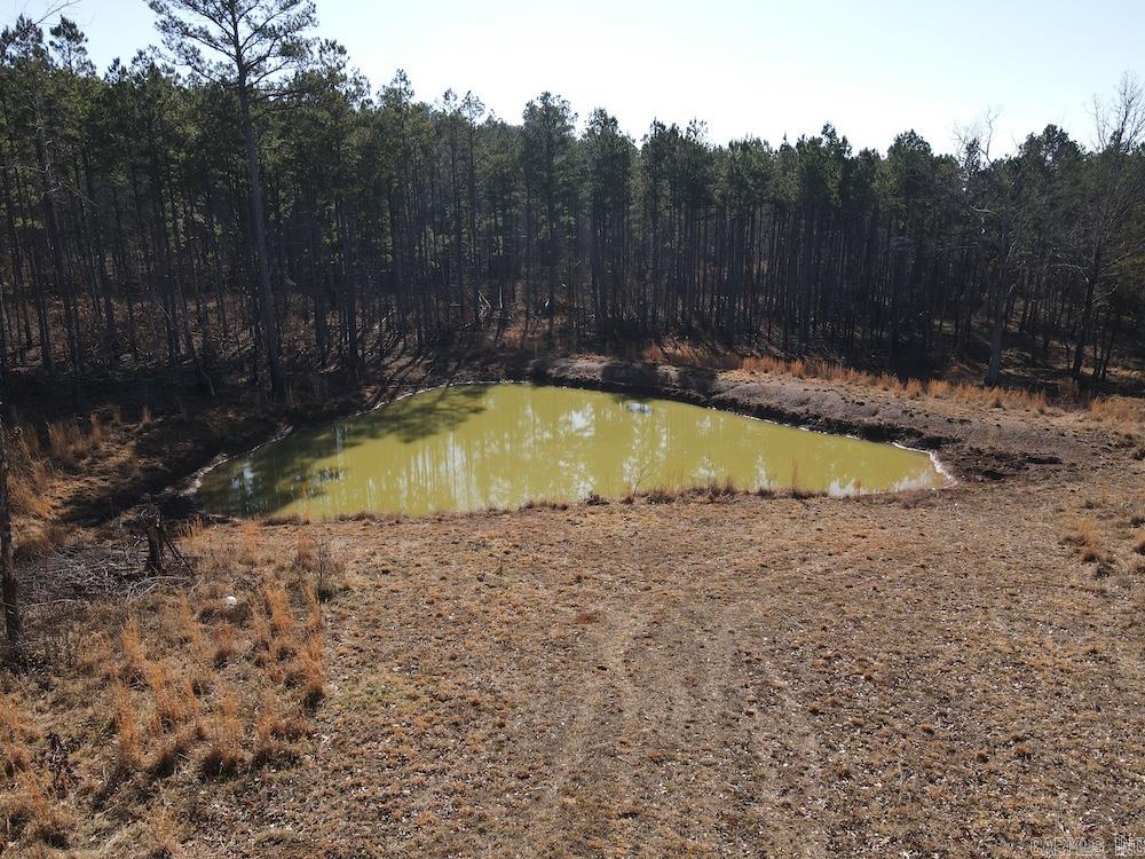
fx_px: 794
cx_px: 572
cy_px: 430
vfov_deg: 56.8
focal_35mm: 24
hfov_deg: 71.6
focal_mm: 4.5
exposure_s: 1/30
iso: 100
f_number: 2.8
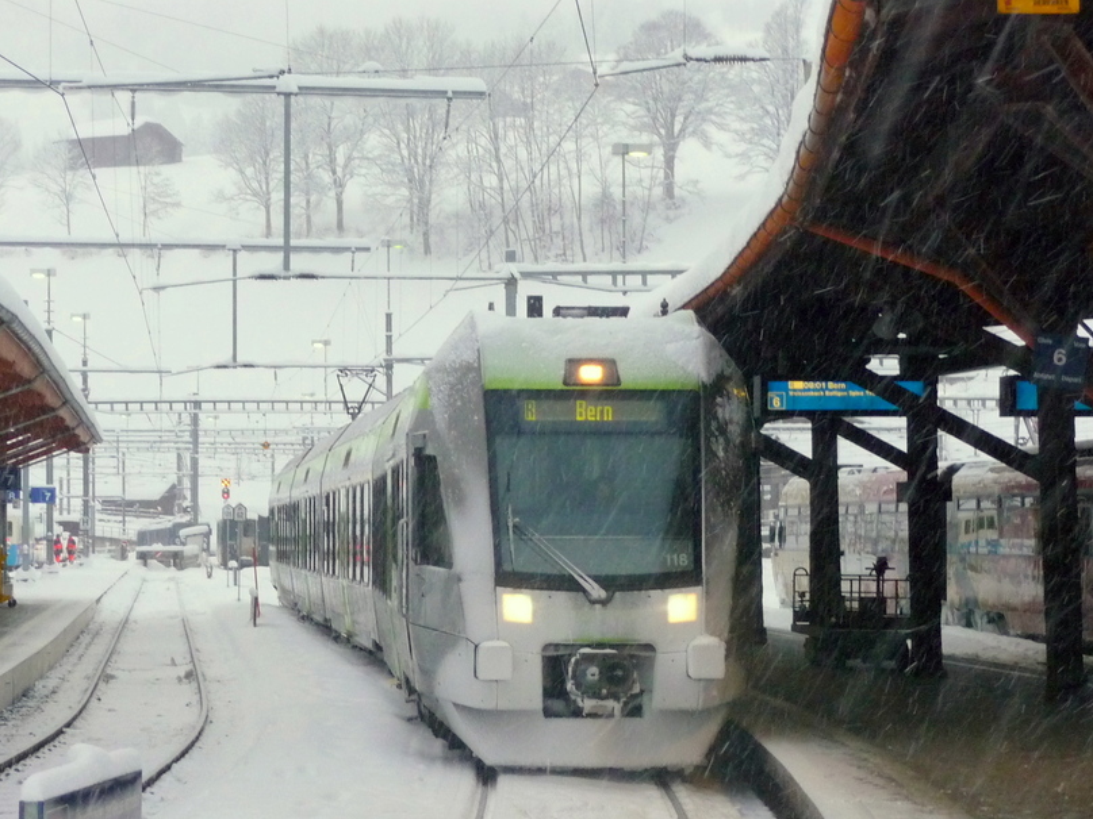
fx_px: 3284
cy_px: 504
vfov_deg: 14.2
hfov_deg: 18.9
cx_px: 557
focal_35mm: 104
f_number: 4.7
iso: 400
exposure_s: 1/40
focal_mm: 14.2
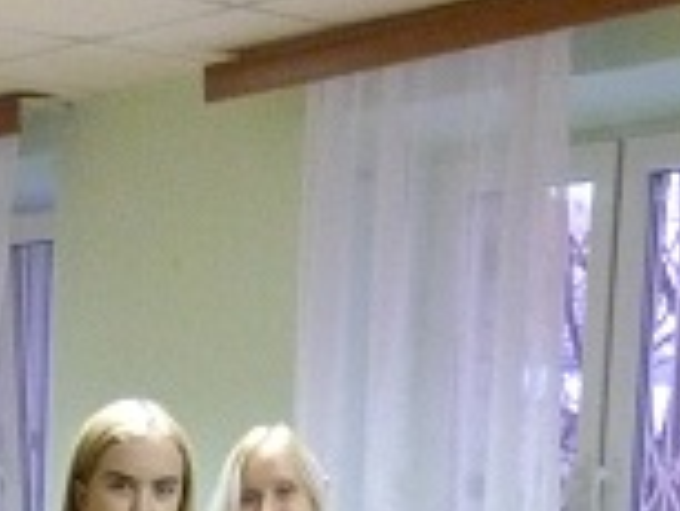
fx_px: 2575
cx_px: 178
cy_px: 858
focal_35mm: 131
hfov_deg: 15.0
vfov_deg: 10.8
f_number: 2.8
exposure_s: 1/15
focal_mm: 4.5
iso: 500
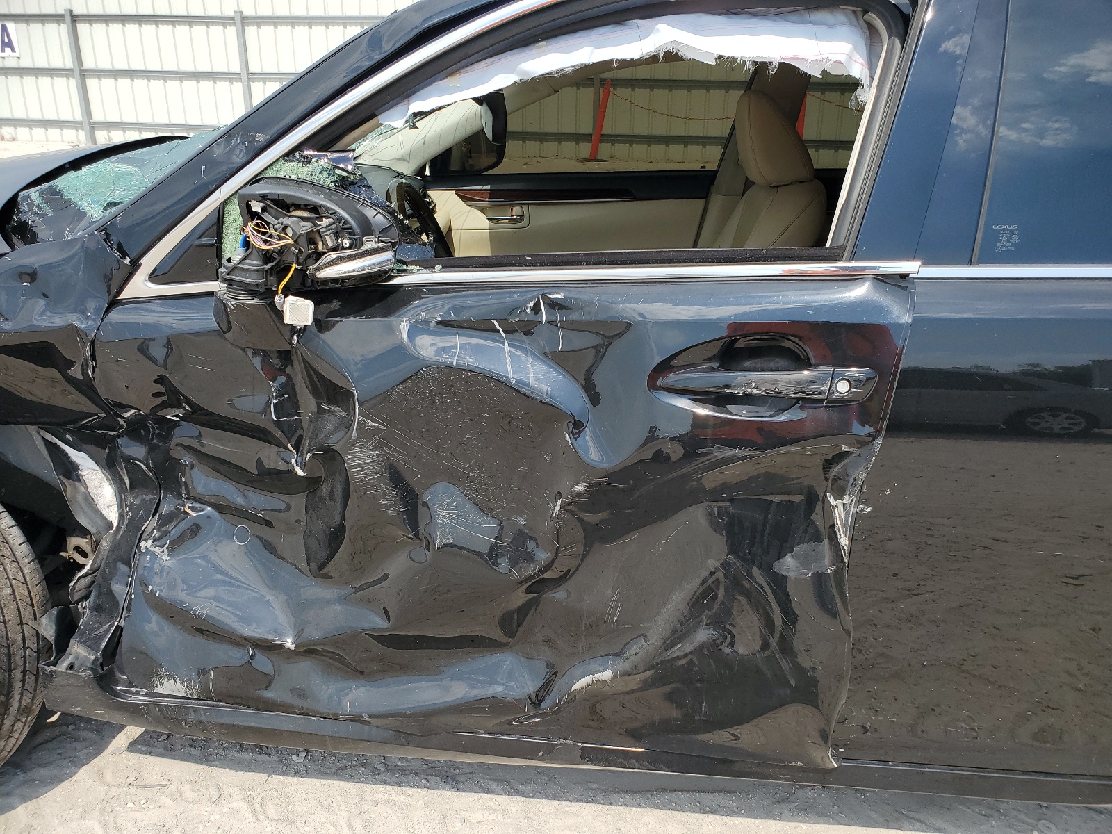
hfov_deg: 67.3
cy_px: 417
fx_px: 835
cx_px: 556
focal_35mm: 26
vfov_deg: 53.1
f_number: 1.5
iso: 50
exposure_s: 1/1111
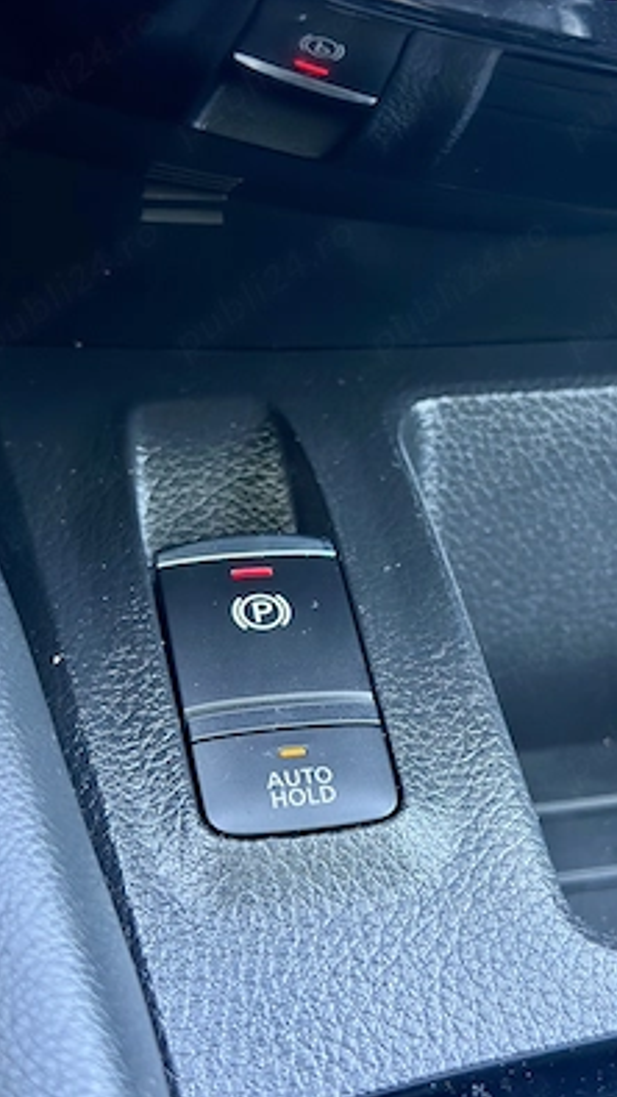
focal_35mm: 53
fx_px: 1542
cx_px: 361
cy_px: 547
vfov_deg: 39.2
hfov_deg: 22.6
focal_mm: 6.86
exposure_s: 1/56
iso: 160
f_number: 1.78
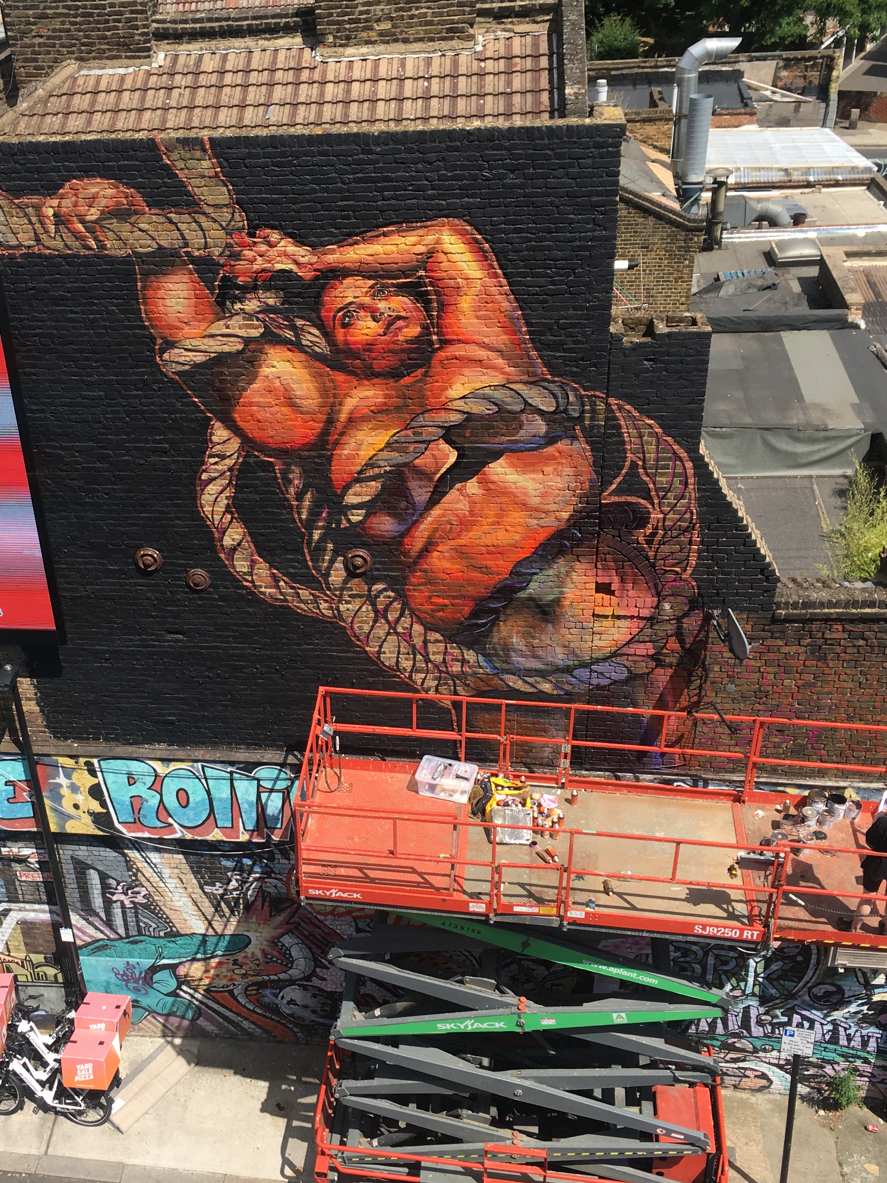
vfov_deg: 47.9
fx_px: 1332
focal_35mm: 39
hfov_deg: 36.4
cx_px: 285
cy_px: 596
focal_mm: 4.15
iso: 25
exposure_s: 1/1241
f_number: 2.2
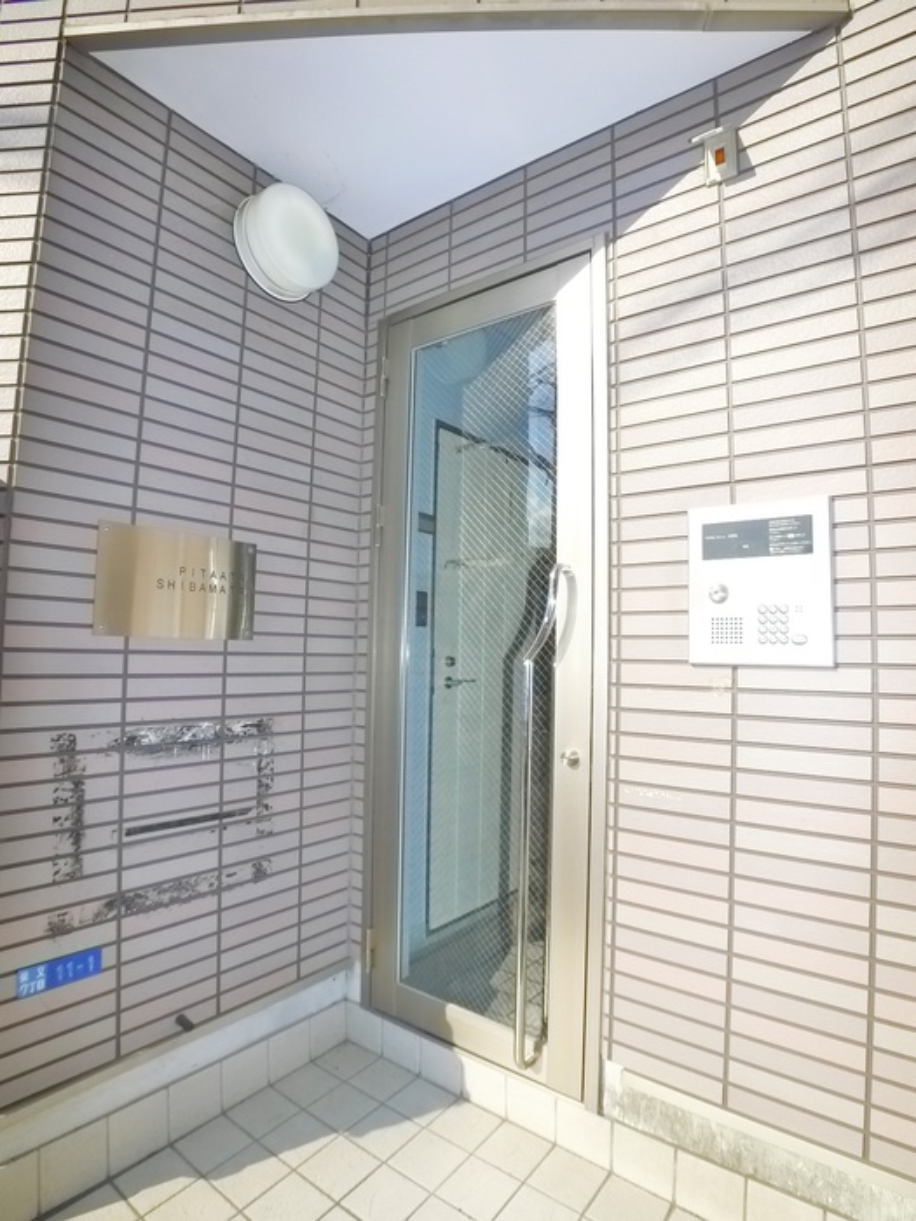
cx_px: 458
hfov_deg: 56.8
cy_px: 610
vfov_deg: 71.6
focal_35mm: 24
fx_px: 847
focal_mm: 5.1
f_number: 4
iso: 400
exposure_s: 1/640
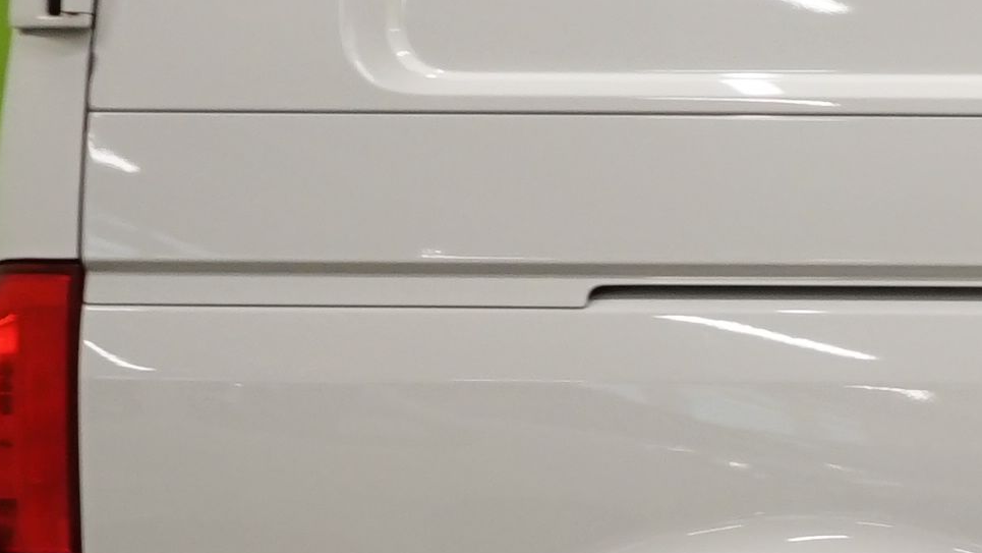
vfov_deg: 6.0
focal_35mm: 202
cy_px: 519
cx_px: 2483
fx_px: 5260
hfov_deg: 9.3
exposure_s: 1/100
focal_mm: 31
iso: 800
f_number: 5
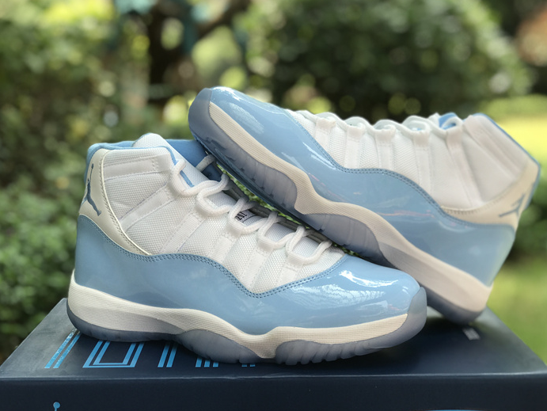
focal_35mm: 61
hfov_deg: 31.7
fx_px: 964
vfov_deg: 24.0
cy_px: 203
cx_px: 285
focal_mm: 6.6
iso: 20
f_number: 2.8
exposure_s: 1/135
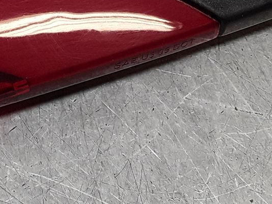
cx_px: -4
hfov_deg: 17.9
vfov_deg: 12.7
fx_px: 841
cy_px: -153
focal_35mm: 107
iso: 50
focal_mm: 2.91
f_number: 1.9
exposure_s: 1/100
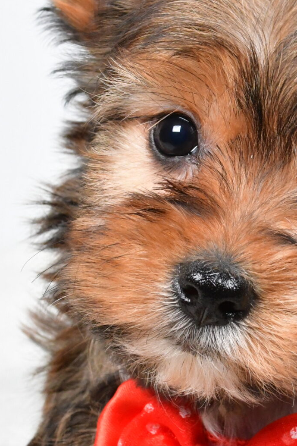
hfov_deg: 13.0
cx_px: 301
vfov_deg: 19.6
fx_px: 1287
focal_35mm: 104
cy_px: 284
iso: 4000
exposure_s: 1/400
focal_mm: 28
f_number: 11
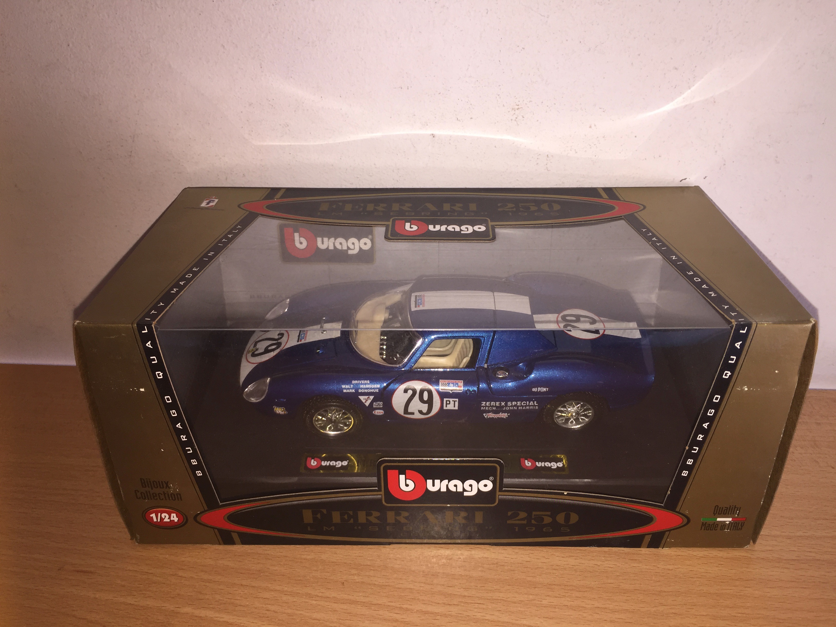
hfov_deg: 61.7
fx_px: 700
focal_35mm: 29
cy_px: 314
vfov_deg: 48.2
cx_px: 418
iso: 32
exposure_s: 1/74
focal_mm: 4.15
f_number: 2.2
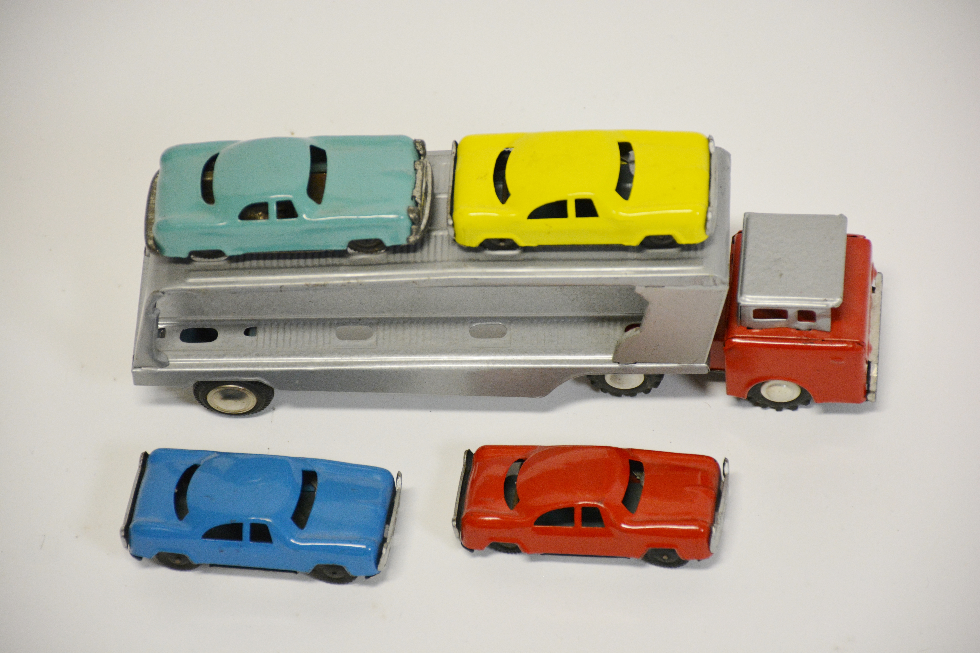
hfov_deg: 9.8
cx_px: 490
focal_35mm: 210
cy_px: 326
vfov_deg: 6.5
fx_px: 5716
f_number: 5.6
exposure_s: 1/100
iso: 1600
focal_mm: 140
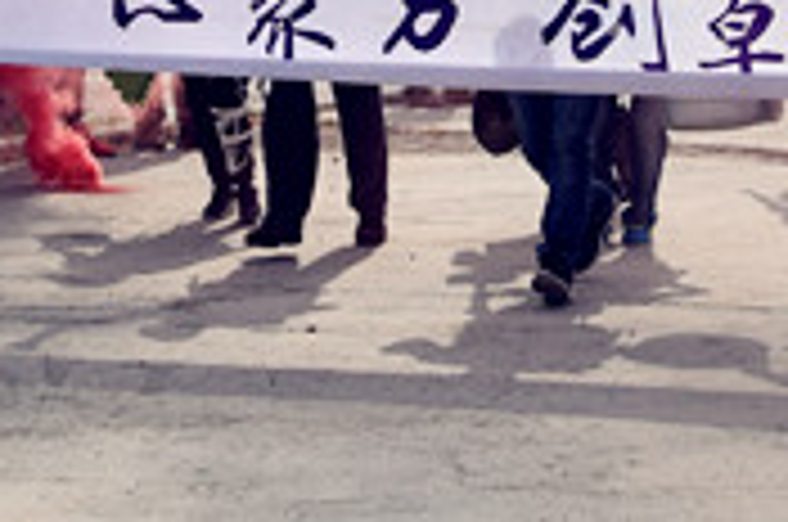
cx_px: 752
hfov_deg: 13.5
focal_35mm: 151
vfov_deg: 8.9
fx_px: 3299
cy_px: -214
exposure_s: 1/2000
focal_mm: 22
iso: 400
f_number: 8
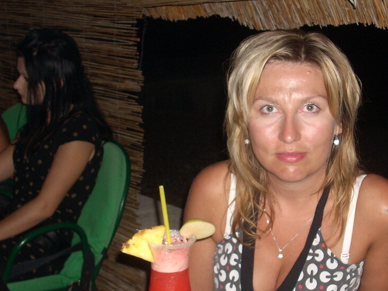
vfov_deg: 19.6
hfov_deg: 25.9
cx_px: 233
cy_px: 158
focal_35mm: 75
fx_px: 841
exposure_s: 1/60
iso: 100
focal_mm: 7.6
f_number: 3.1
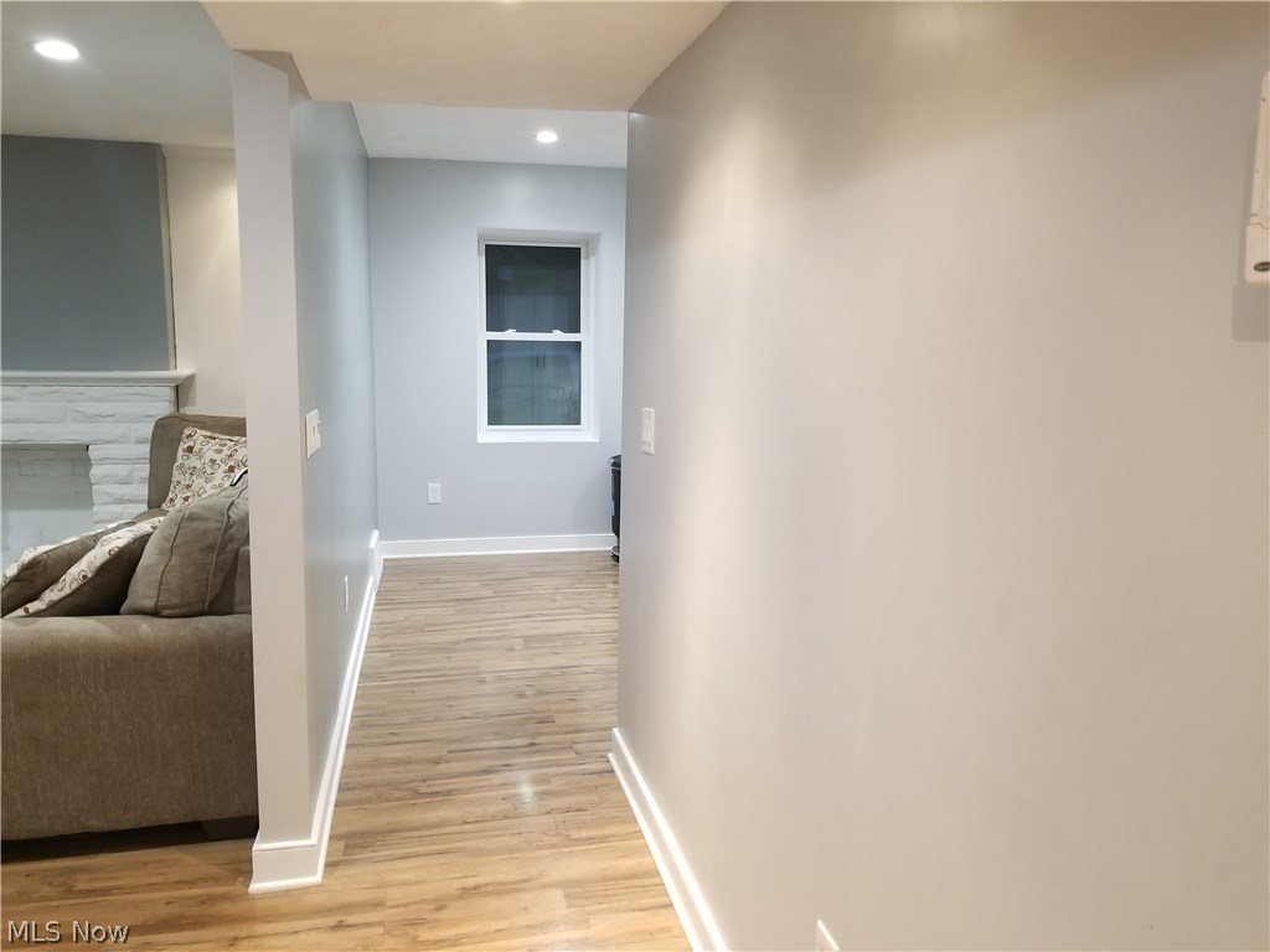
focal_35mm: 26
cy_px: 476
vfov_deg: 53.1
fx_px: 954
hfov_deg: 67.3
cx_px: 635
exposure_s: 1/17
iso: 200
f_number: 1.7
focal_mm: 4.25
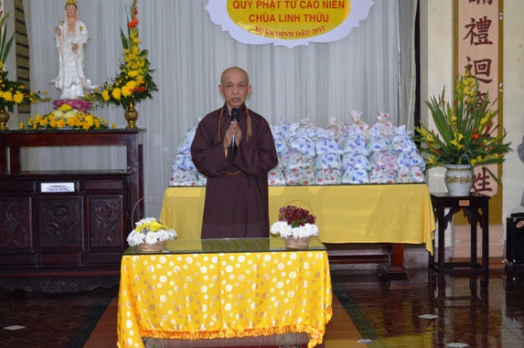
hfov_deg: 30.1
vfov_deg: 20.3
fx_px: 974
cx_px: 291
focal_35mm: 67
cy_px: 182
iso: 800
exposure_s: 1/60
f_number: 5.3
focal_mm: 40
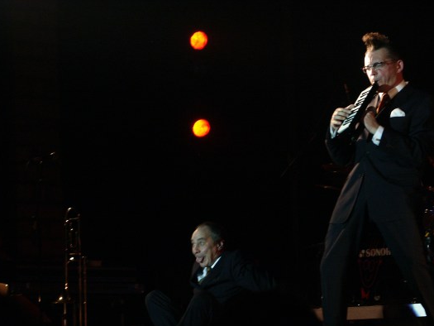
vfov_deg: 11.6
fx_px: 1605
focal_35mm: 128
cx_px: 227
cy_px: 198
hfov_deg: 15.4
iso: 200
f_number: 3.5
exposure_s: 1/30
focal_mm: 25.97
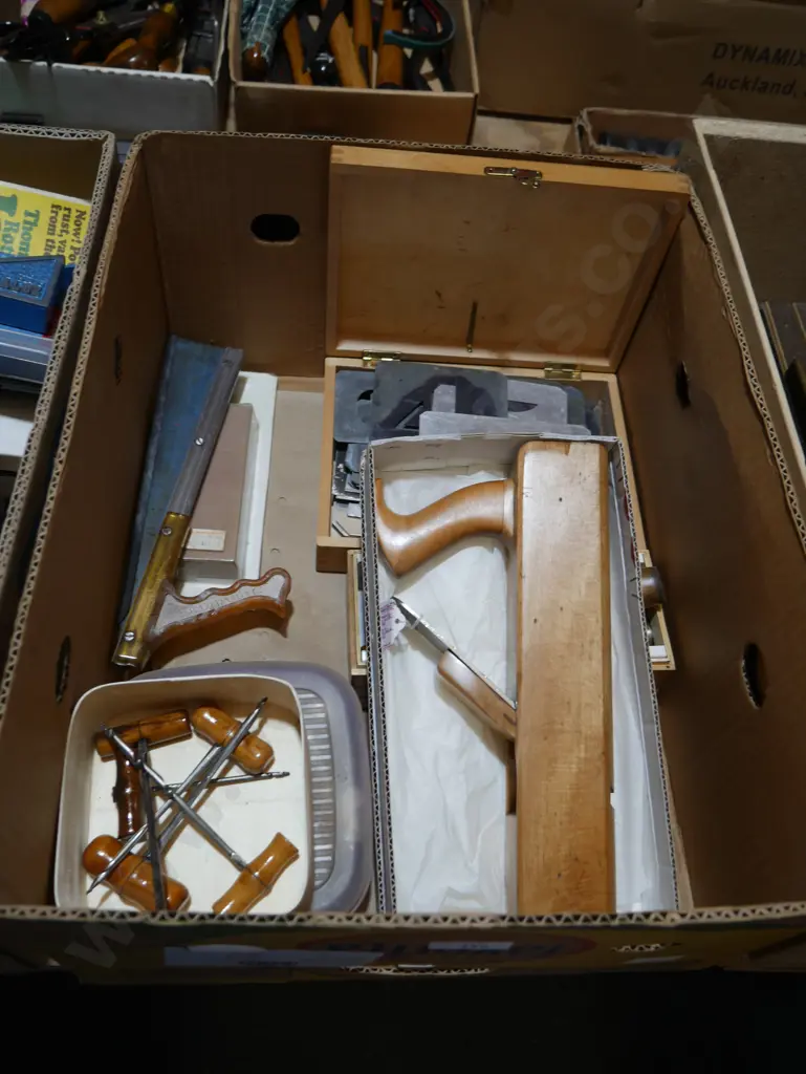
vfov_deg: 63.4
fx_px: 869
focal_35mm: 28
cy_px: 537
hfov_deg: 49.8
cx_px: 403
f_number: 3.5
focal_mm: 14
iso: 200
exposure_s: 1/125
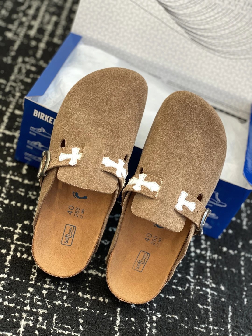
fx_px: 505
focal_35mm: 52
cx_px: 126
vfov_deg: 36.8
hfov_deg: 28.0
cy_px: 168
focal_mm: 6
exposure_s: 1/122
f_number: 2
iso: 40
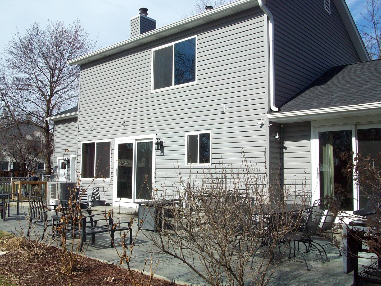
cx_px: 190
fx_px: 374
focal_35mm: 34
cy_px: 143
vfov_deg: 41.8
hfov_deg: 54.0
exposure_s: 1/384
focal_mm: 5.7
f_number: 5.5
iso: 80
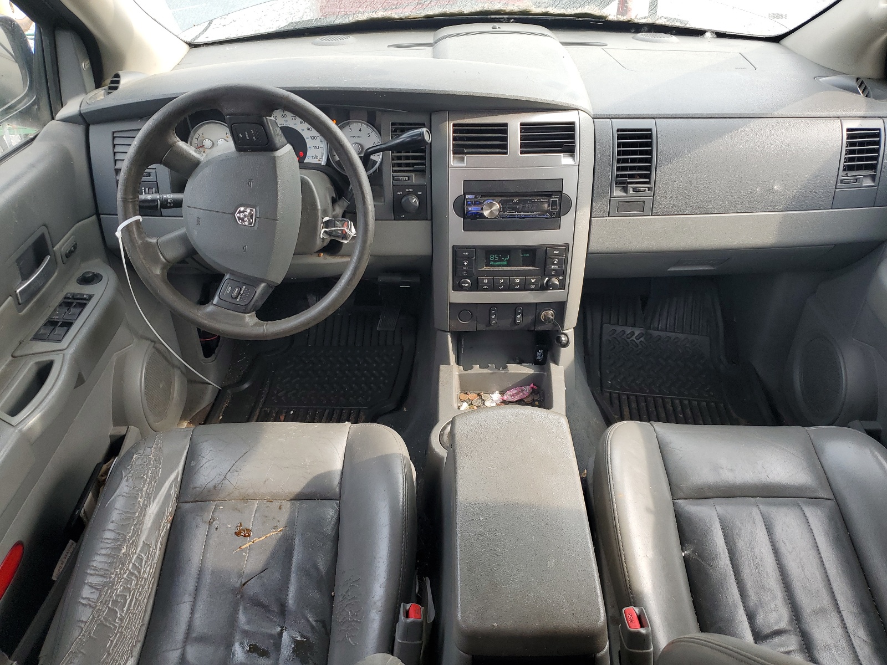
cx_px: 444
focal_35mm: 26
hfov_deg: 67.3
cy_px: 332
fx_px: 666
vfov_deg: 53.1
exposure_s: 1/213
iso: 50
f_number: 1.5
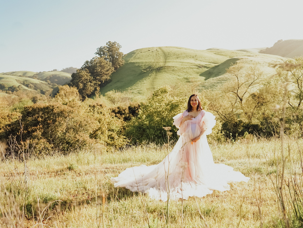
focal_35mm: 38
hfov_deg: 49.0
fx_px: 333
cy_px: 114
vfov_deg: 37.7
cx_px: 154
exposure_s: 1/8000
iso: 1600
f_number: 2.5
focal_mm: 35
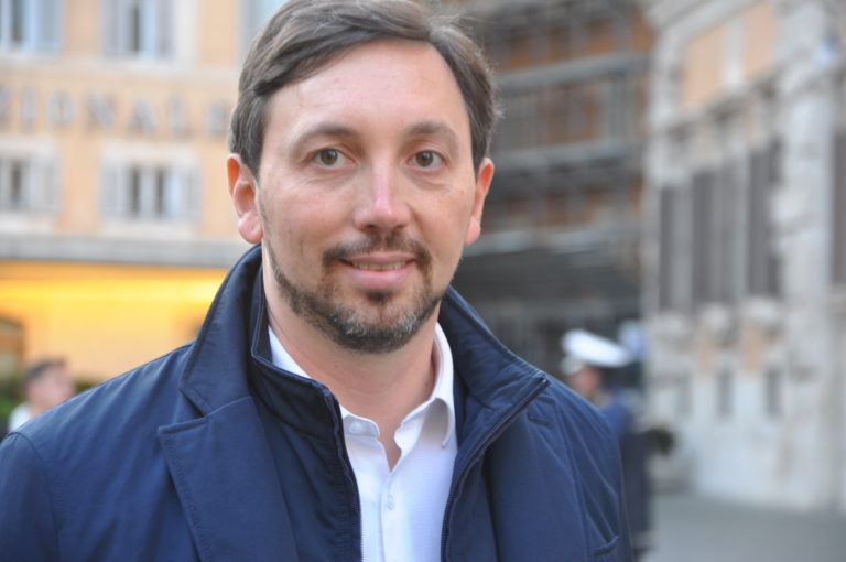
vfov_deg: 9.3
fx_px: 3450
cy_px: 281
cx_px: 423
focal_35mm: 147
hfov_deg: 14.0
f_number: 5.6
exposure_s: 1/5
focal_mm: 98
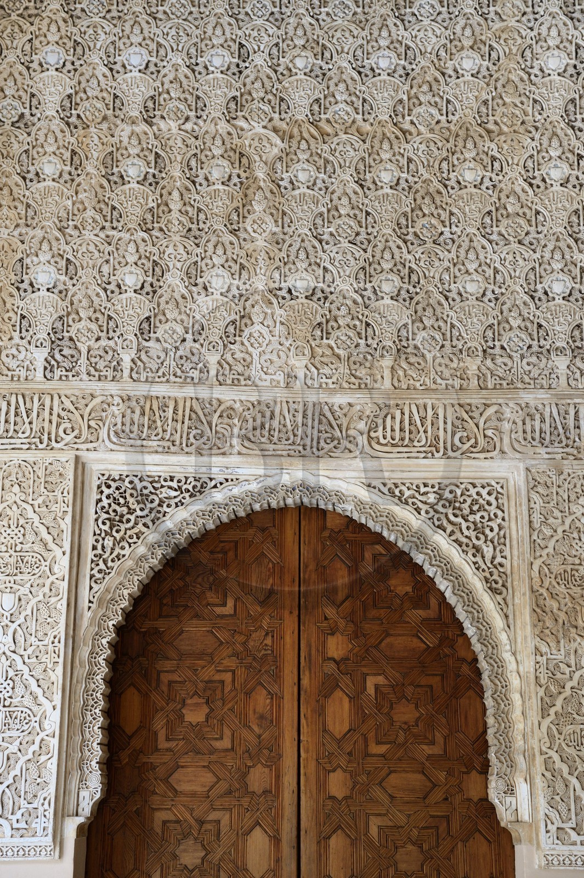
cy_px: 439
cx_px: 292
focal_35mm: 56
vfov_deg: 35.7
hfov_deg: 24.2
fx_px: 1364
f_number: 4
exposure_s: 1/60
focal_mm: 56
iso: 1600
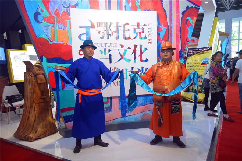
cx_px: 121
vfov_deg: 47.8
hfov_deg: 67.4
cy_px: 80
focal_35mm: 27
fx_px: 181
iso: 400
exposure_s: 1/60
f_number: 4
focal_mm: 18
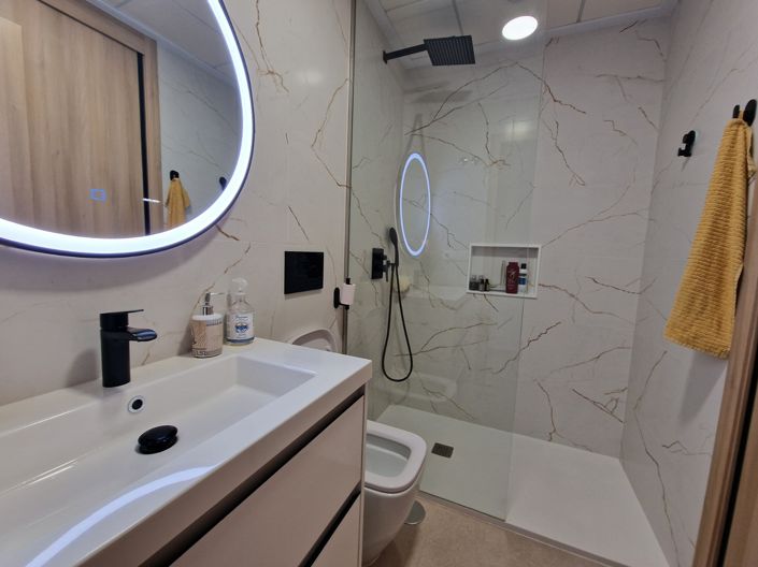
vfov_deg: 89.9
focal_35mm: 13
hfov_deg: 106.2
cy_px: 284
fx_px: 285
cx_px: 379
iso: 100
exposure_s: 1/50
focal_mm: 2.2
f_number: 2.2
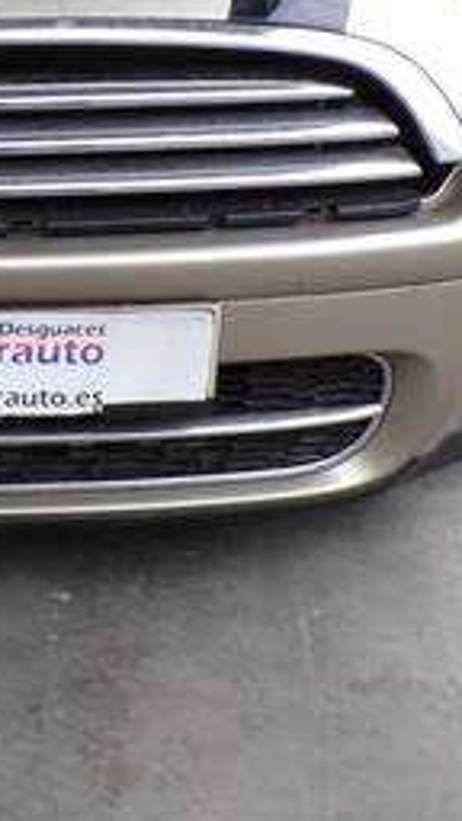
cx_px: -19
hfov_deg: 23.2
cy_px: 388
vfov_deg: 42.1
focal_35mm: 49
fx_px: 1067
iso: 100
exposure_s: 1/140
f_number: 4.4
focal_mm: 4.3
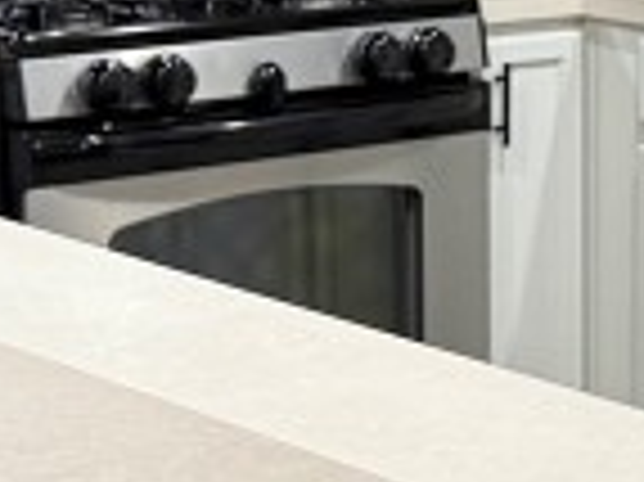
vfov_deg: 8.6
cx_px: 883
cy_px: 126
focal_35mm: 172
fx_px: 3197
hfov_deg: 11.2
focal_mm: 6.76
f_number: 1.78
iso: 200
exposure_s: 1/60
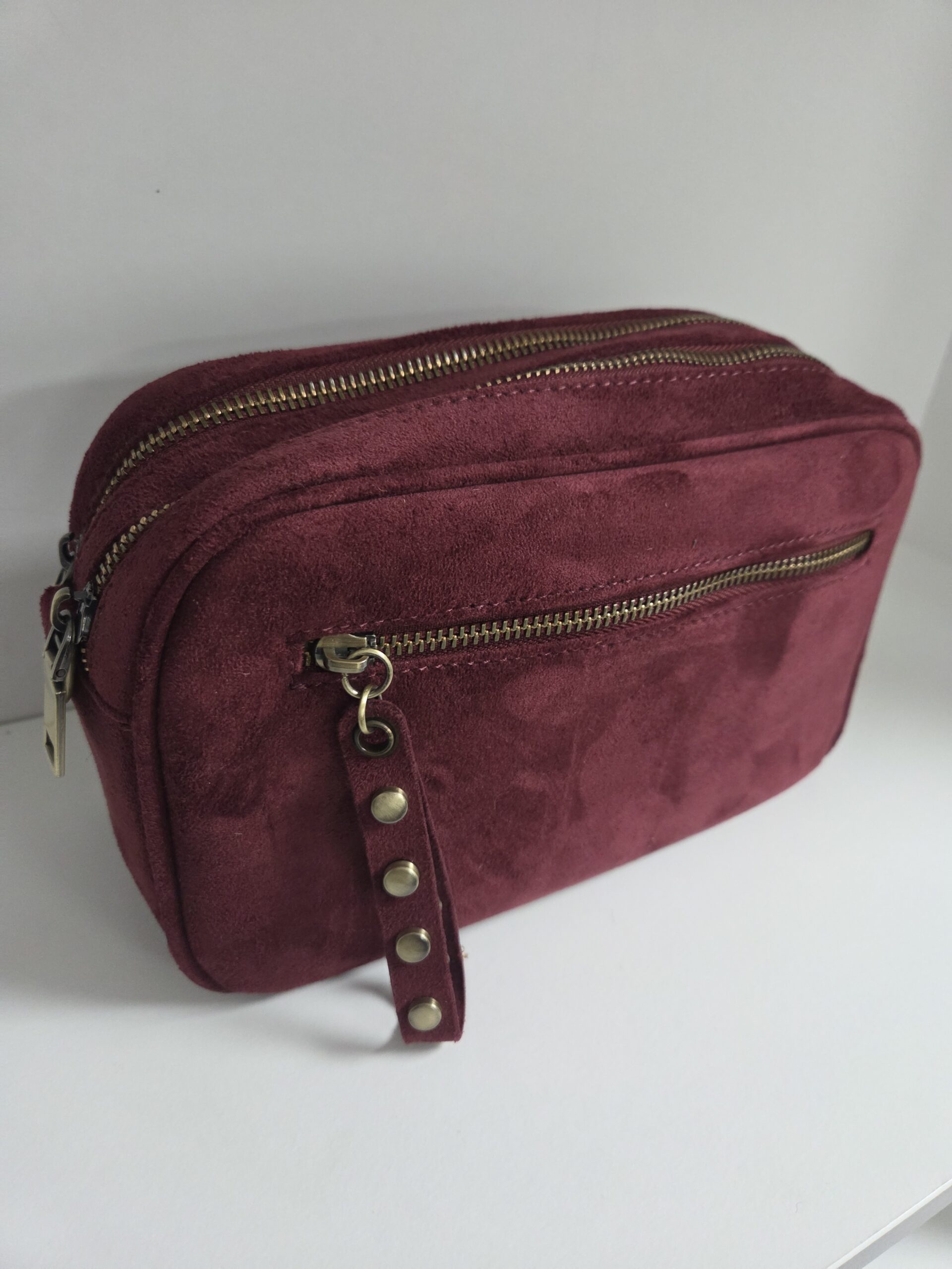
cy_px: 634
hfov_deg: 58.9
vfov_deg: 73.9
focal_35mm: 23
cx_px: 476
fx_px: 843
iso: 400
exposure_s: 1/100
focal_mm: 5.4
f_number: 1.8
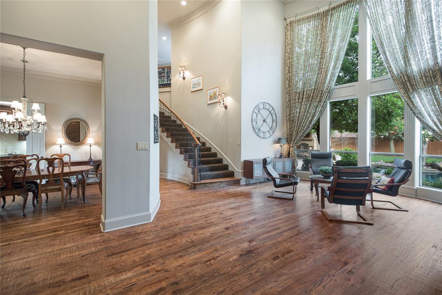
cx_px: 221
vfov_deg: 73.8
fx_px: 196
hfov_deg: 96.7
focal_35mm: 16
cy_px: 148
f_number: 5
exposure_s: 1/1.25
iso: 200
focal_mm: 16
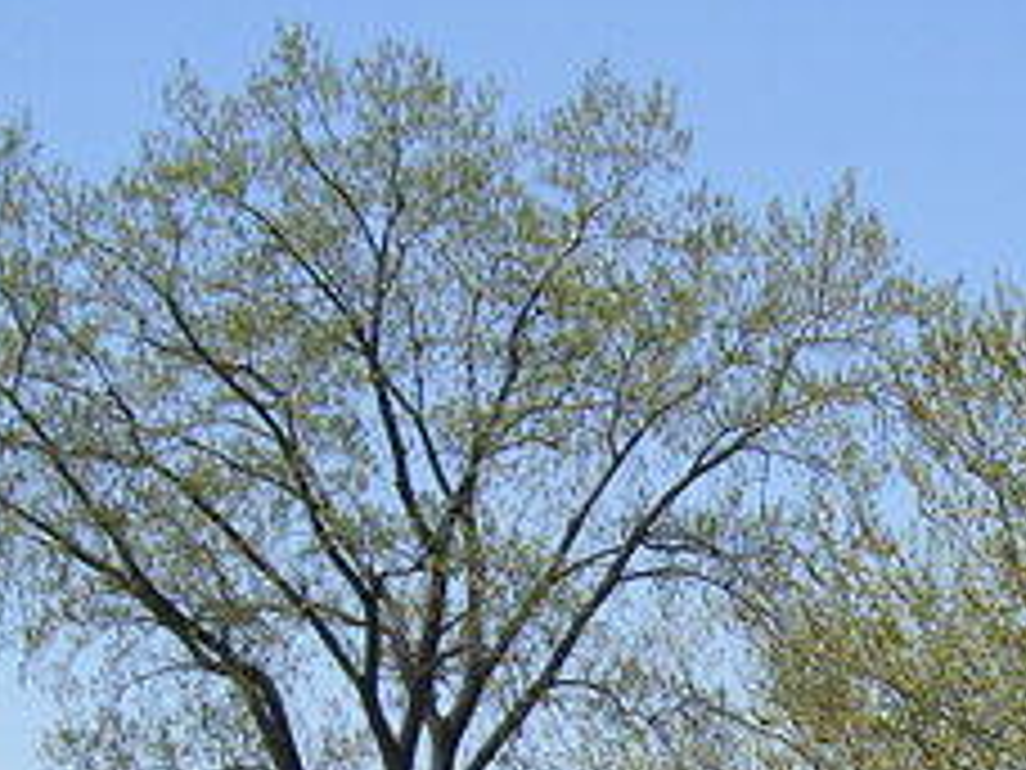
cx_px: 778
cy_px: 815
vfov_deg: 14.4
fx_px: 2994
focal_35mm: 101
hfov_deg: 19.3
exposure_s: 1/640
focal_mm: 6
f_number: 4.8
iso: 80
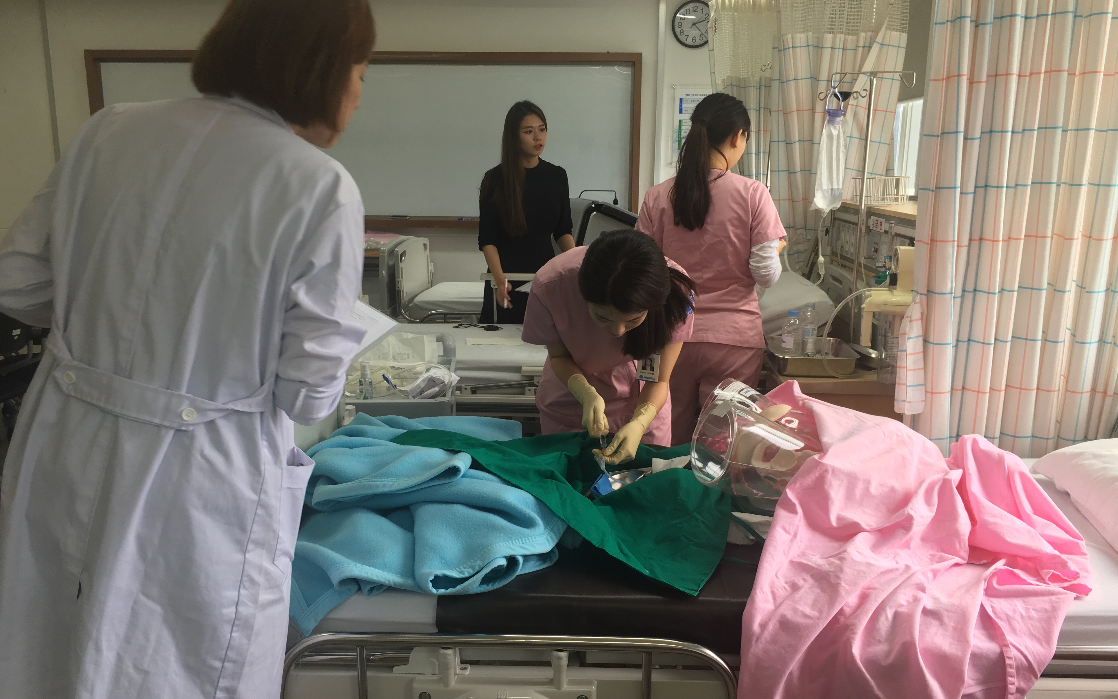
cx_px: 561
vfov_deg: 40.5
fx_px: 945
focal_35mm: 31
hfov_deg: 61.2
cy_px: 393
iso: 25
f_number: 2.2
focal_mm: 4.15
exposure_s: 1/40
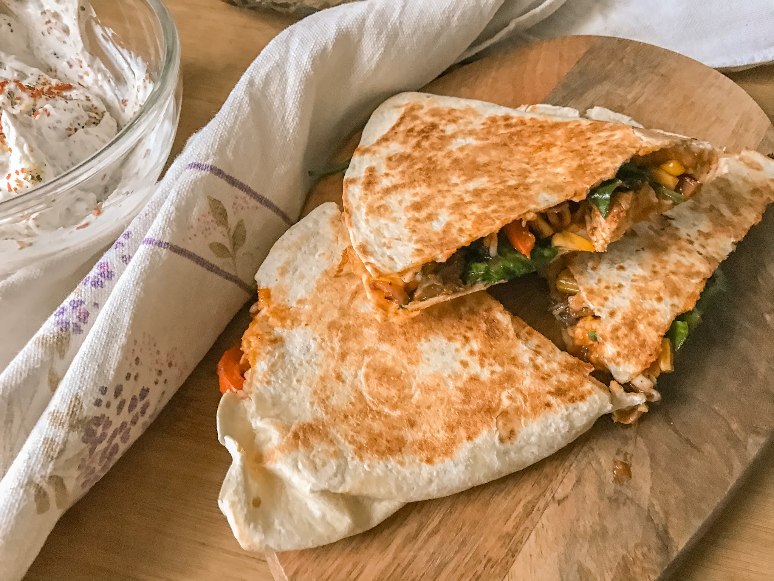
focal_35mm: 28
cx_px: 387
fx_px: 626
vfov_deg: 49.7
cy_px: 290
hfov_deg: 63.4
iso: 80
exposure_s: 1/17
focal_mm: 3.99
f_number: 1.8
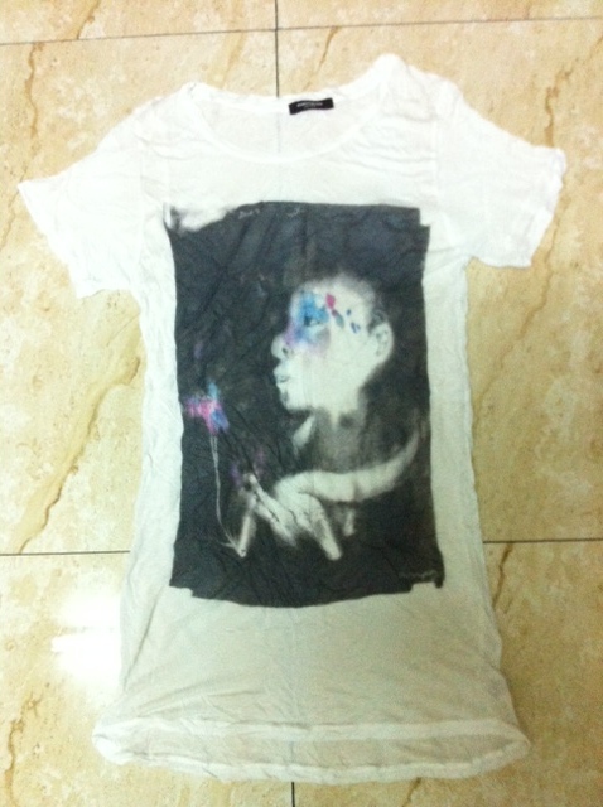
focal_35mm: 35
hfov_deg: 40.6
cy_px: 404
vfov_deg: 52.7
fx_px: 815
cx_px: 302
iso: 400
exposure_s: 1/15
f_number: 2.8
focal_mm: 3.85
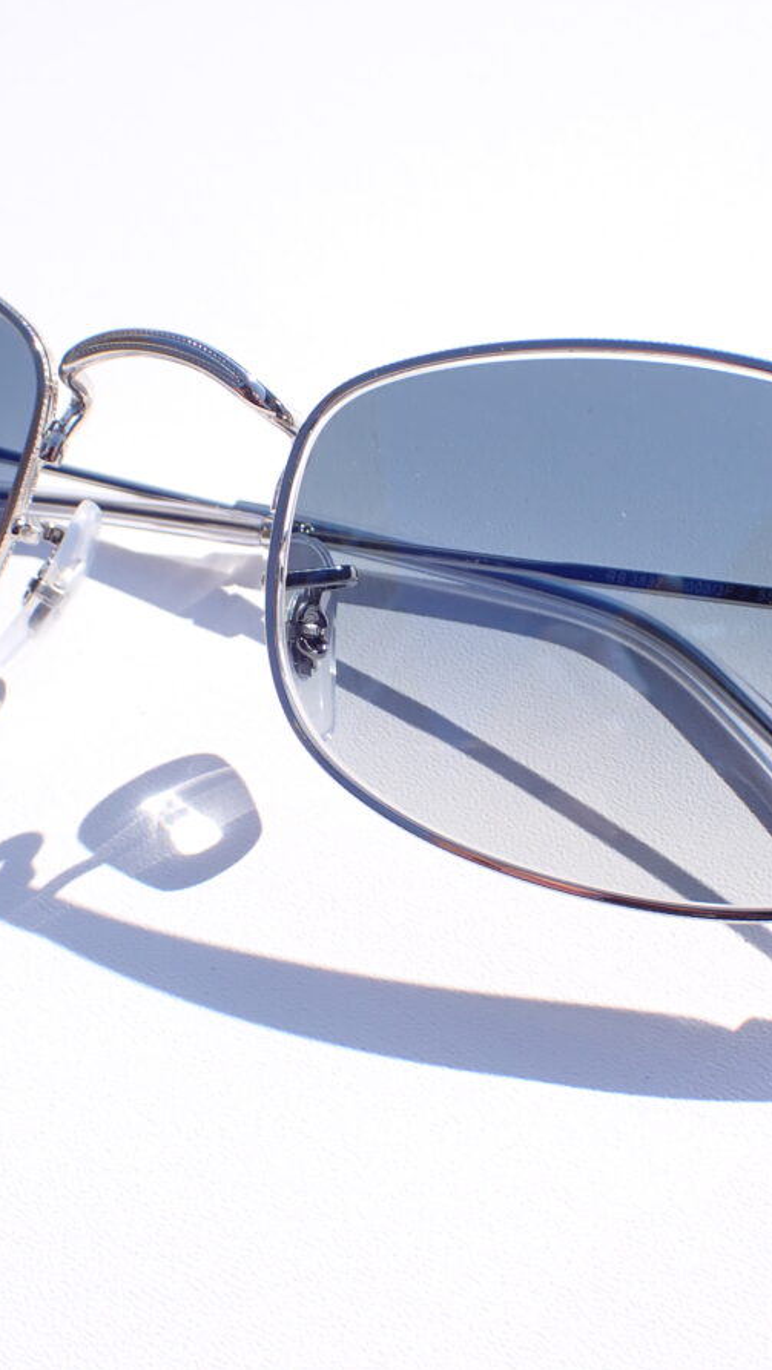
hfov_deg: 20.1
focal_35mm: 60
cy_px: 683
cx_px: 344
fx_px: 2181
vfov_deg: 34.9
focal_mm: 7.31
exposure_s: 1/800
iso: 100
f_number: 4
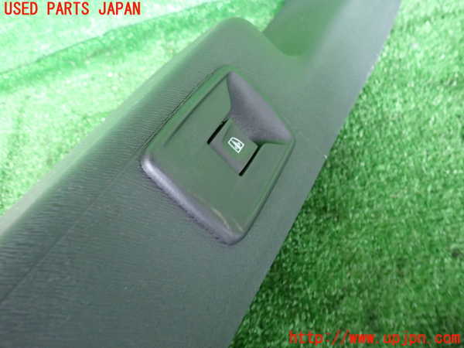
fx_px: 335
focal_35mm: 25
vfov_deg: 54.9
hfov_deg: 69.4
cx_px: 232
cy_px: 174
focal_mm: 4.5
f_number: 2
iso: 800
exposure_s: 1/30
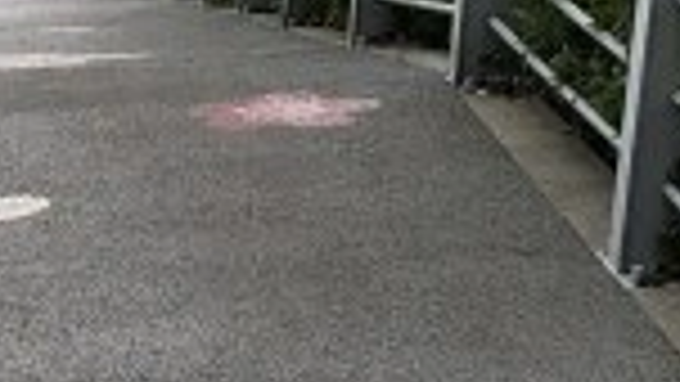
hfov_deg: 12.6
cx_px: -347
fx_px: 2922
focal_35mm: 162
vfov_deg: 6.8
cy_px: 1092
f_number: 1.8
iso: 20
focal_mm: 4
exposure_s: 1/923
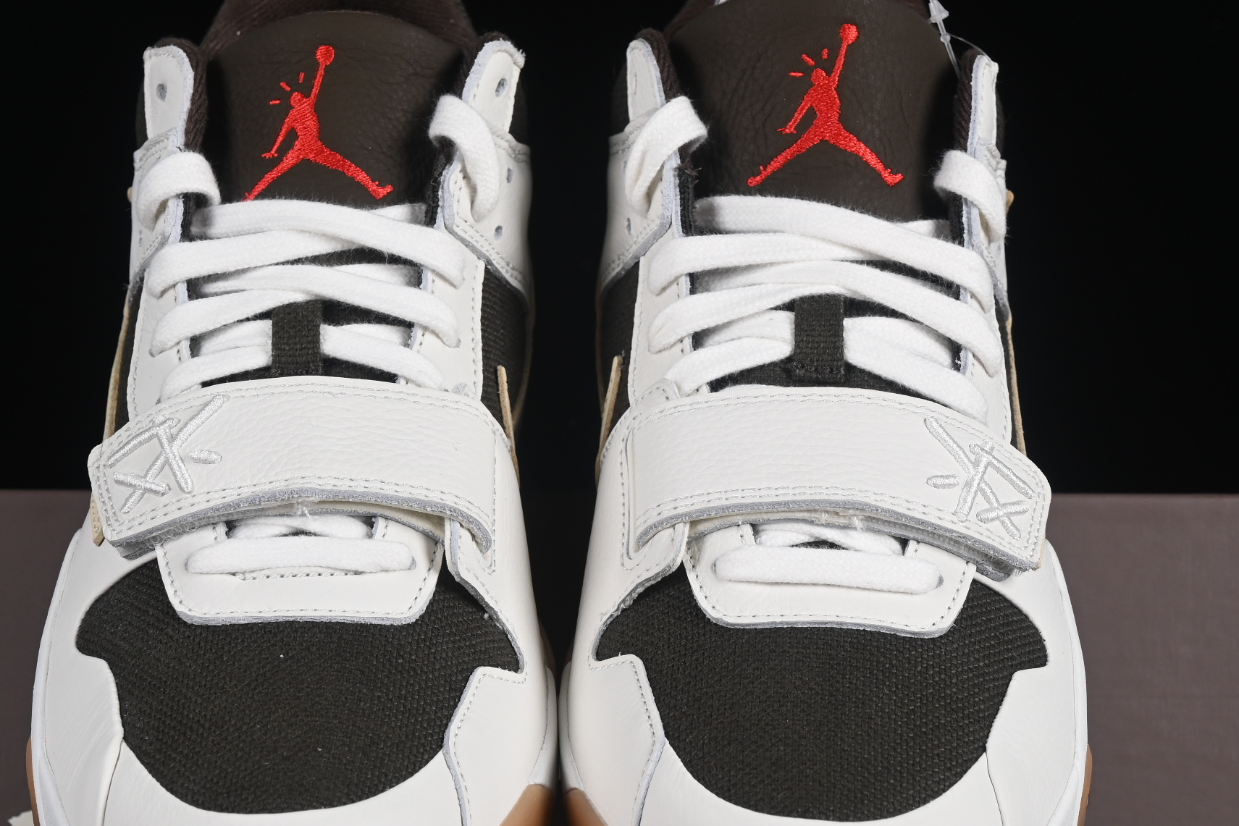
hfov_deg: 16.8
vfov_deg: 11.2
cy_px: 583
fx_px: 4199
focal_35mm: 122
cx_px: 559
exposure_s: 1/80
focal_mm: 50
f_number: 8
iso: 160
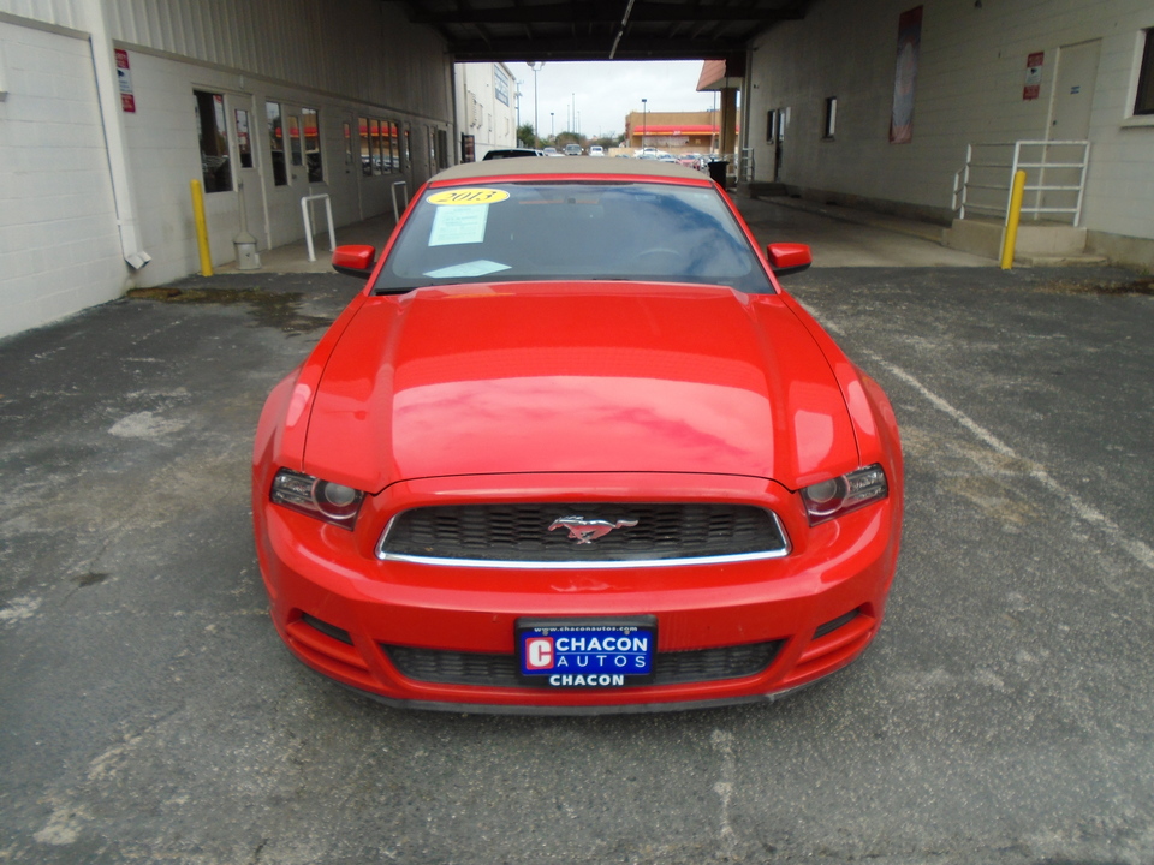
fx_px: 867
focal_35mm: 26
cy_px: 432
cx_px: 577
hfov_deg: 67.3
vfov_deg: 53.1
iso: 100
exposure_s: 1/320
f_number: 3.2
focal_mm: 4.6
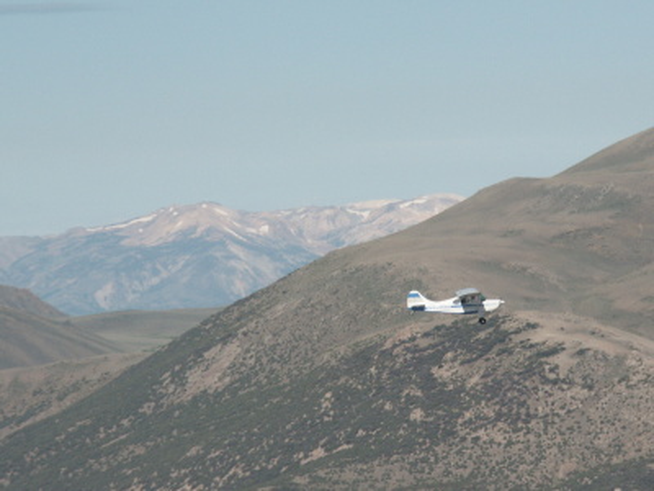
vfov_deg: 7.5
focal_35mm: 199
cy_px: 246
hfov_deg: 9.9
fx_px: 3760
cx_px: 327
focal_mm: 50.48
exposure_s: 1/1000
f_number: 5.6
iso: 100
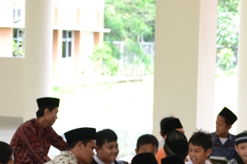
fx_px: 926
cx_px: 236
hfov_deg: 15.0
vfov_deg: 10.1
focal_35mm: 135
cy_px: 143
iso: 1600
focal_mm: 46
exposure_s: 1/500
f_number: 5.3
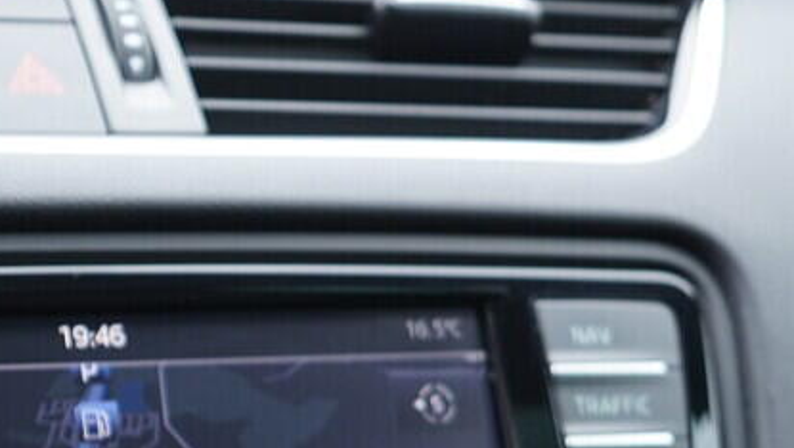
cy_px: 476
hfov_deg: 22.5
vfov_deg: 12.8
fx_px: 1959
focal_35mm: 93
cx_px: 109
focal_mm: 24
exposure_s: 1/40
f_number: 2.8
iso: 320
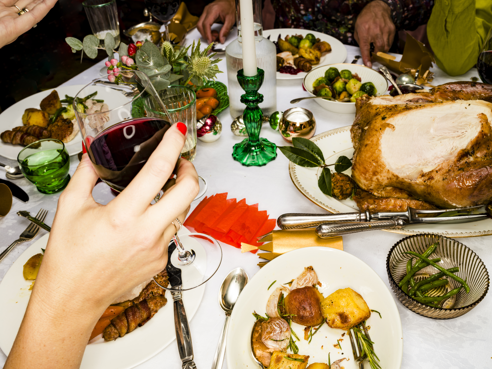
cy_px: 184
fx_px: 455
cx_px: 246
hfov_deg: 56.8
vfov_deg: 44.2
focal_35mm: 32
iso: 64
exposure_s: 1/60
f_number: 16
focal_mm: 50
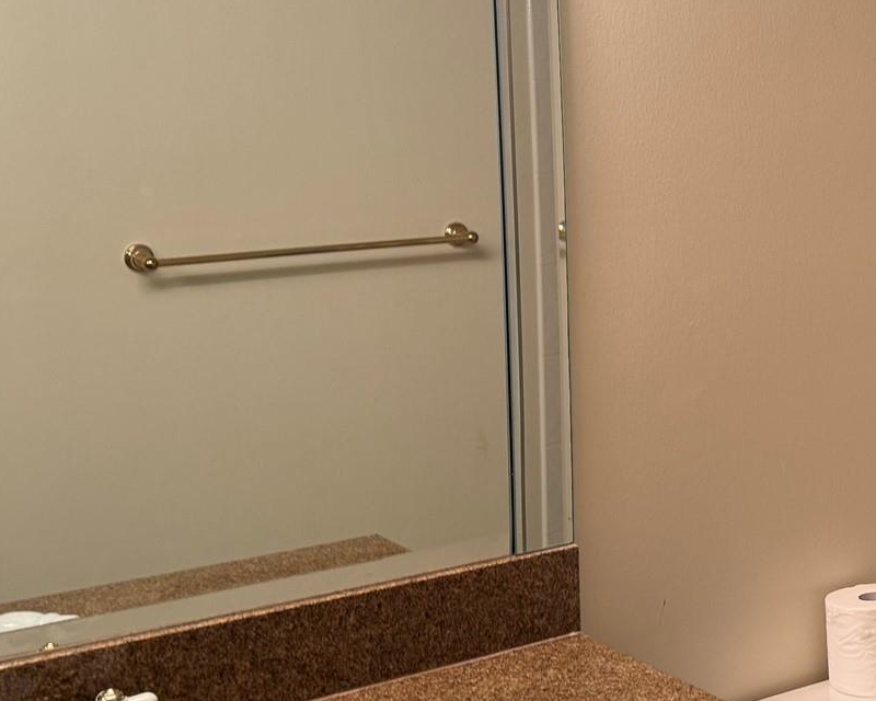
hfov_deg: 28.8
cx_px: 935
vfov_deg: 25.3
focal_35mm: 60
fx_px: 1556
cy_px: 275
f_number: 1.78
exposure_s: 1/60
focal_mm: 6.76
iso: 125
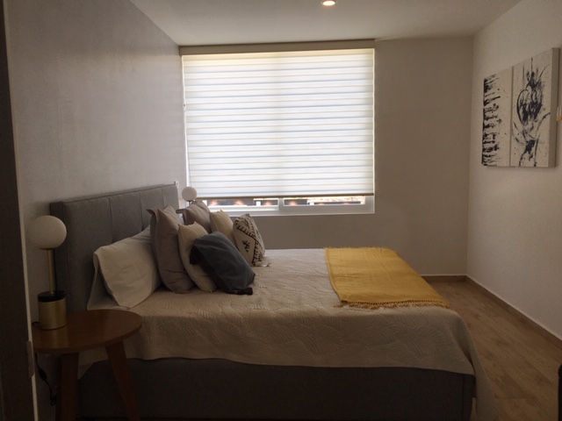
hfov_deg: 61.7
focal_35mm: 29
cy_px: 210
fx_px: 471
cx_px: 281
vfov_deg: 48.2
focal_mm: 4.15
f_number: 2.2
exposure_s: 1/259
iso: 25
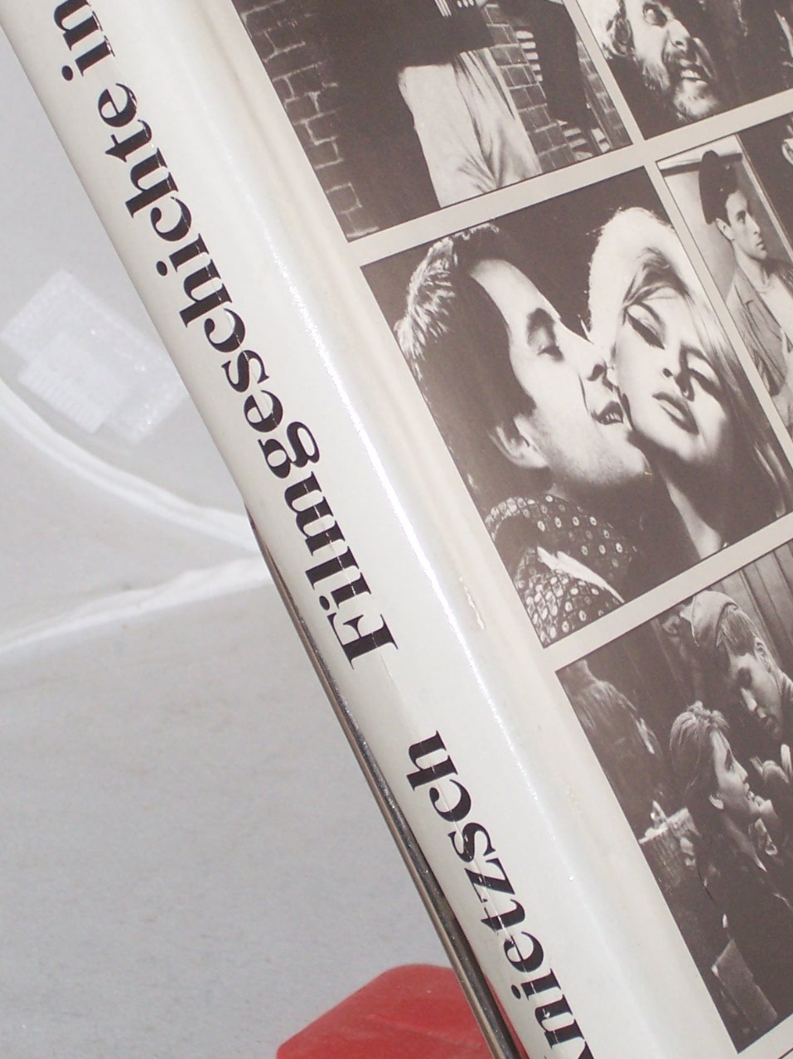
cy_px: 416
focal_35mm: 148
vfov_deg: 13.3
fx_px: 4523
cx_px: 518
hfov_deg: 10.0
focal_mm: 13.6
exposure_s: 1/80
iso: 80
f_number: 4
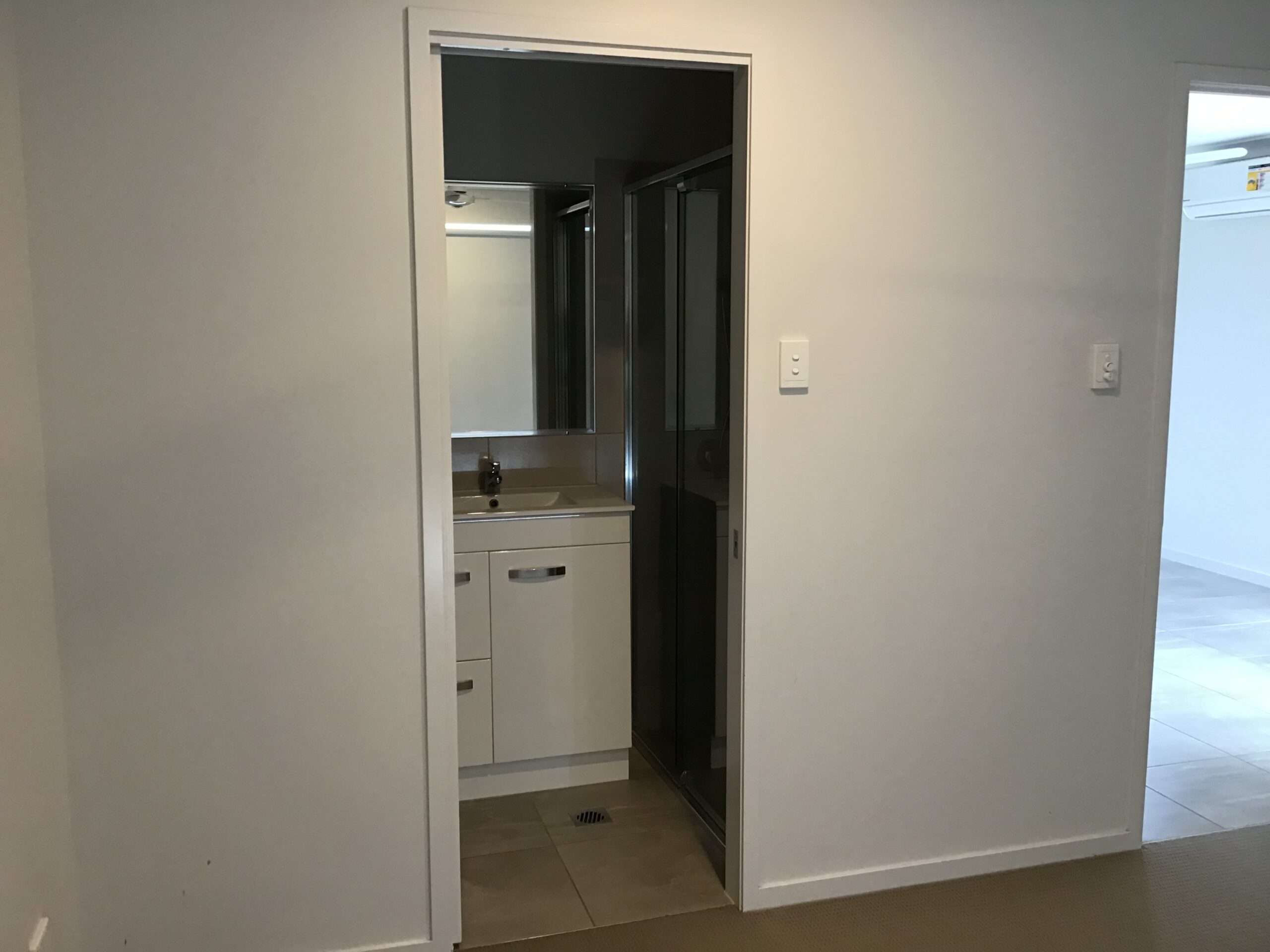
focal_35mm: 31
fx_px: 1137
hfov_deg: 58.4
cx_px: 635
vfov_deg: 45.4
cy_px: 476
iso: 125
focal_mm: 3.3
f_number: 2.4
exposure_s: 1/33
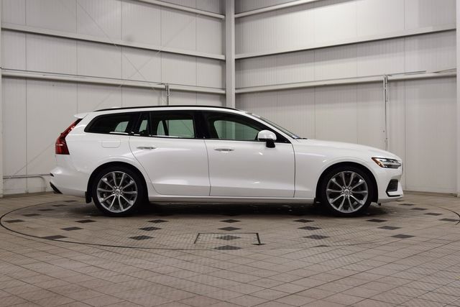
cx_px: 230
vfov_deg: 29.9
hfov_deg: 43.6
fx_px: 575
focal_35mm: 45
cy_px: 154
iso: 400
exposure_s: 1/40
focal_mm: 30
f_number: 7.1
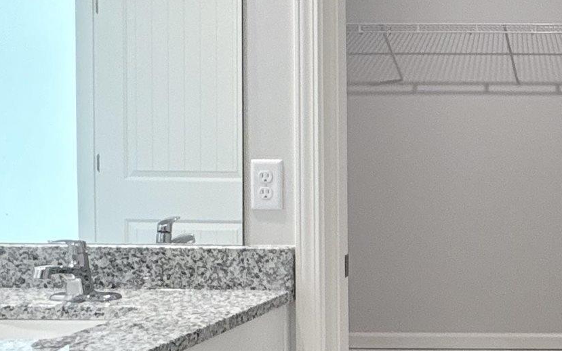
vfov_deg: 23.5
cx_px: 701
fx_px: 842
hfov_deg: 30.4
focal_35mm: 55
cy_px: 138
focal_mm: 2.22
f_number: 2.2
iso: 160
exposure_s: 1/60
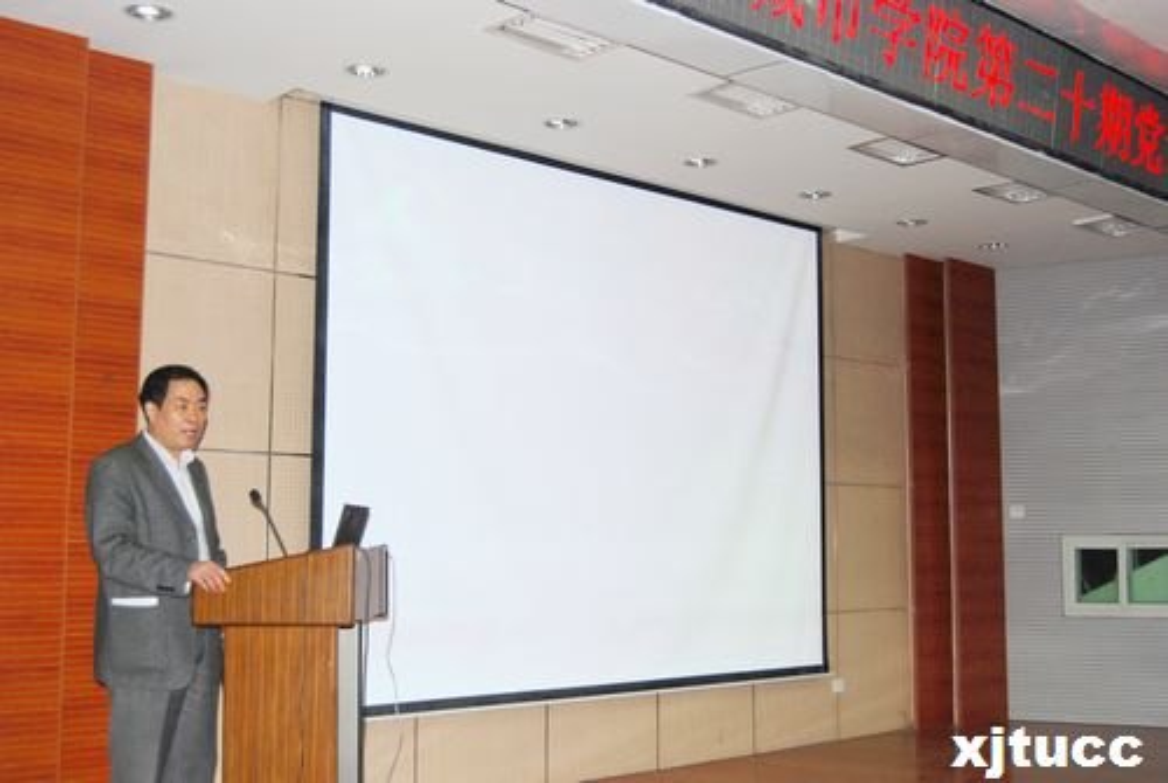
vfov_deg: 32.0
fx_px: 1365
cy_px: 392
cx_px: 584
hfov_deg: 46.3
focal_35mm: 42
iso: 200
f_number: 4.2
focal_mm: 28
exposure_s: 1/60
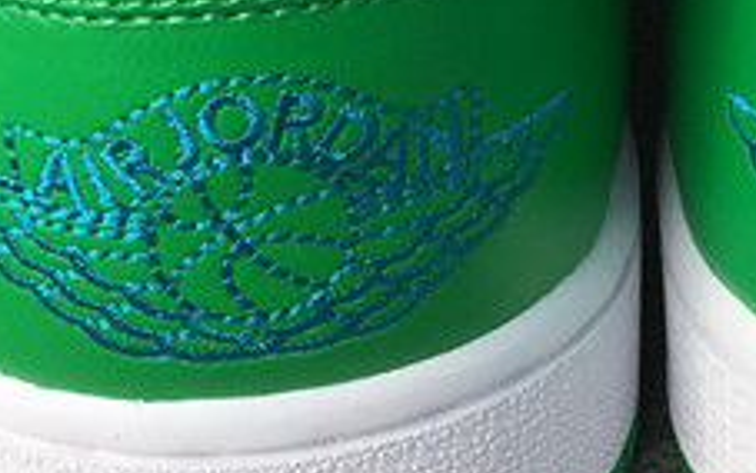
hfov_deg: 15.9
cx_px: 659
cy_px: -228
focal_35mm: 130
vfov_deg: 9.8
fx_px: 2679
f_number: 2.4
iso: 25
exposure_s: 1/503
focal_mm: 3.3
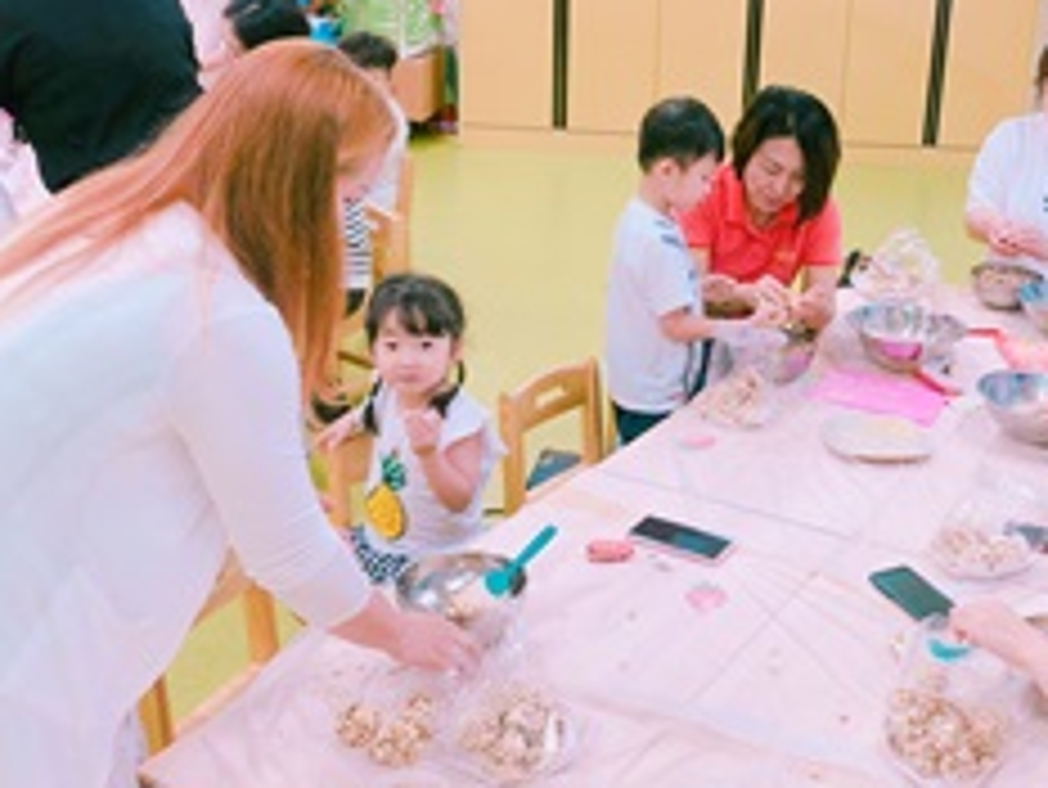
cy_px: 311
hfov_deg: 38.6
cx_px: 787
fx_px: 1454
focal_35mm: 48
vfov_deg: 30.2
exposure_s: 1/40
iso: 25
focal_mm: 3.99
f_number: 1.8
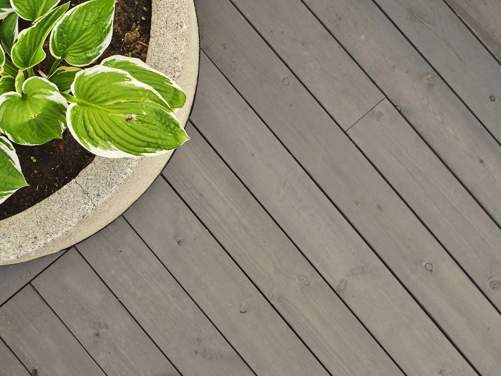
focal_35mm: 41
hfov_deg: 45.8
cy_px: 188
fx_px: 593
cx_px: 250
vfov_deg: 35.1
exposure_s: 1/42
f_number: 6.4
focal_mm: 51.7
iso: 400
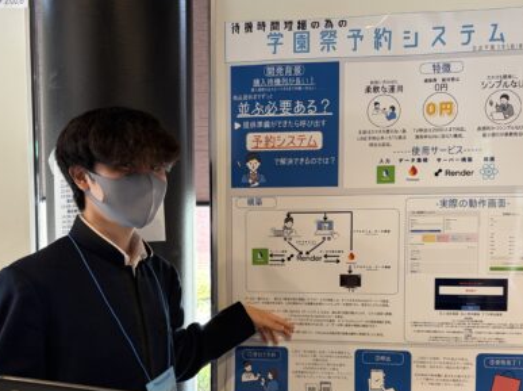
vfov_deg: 39.1
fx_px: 543
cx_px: 278
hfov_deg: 51.4
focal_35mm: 36
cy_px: 260
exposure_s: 1/60
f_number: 1.6
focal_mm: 5.96
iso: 250
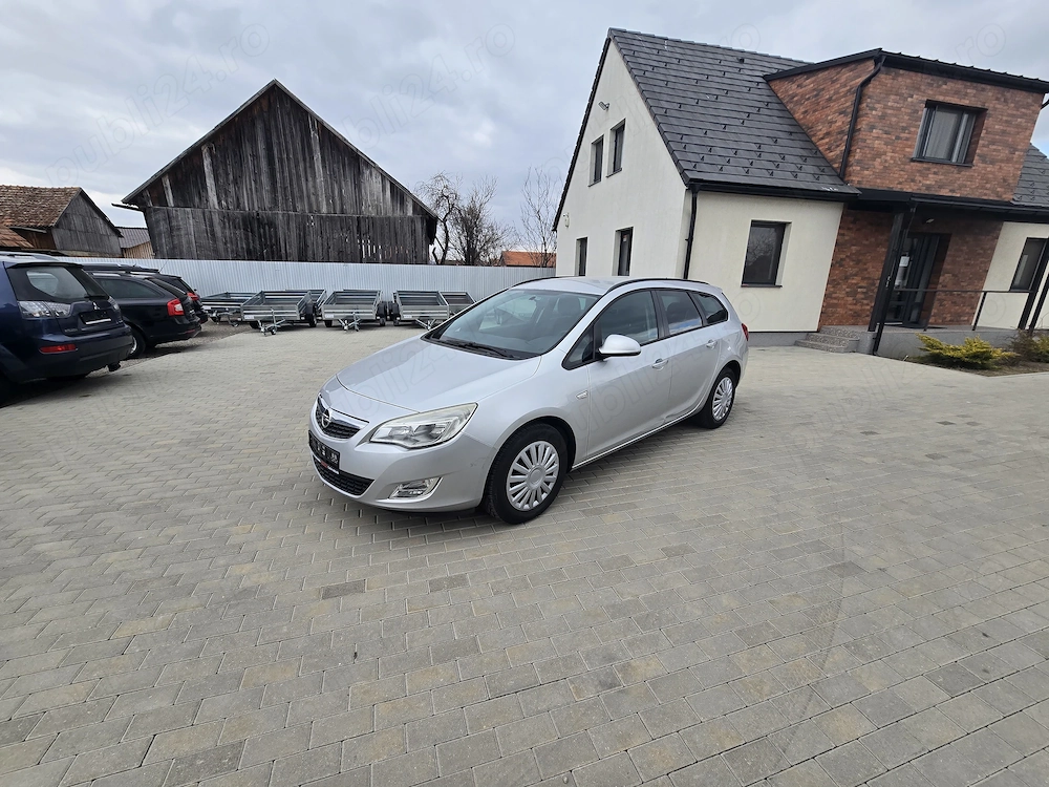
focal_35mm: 13
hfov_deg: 106.2
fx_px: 394
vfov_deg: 89.9
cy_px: 394
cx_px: 524
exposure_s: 1/468
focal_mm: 2.2
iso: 50
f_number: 2.2
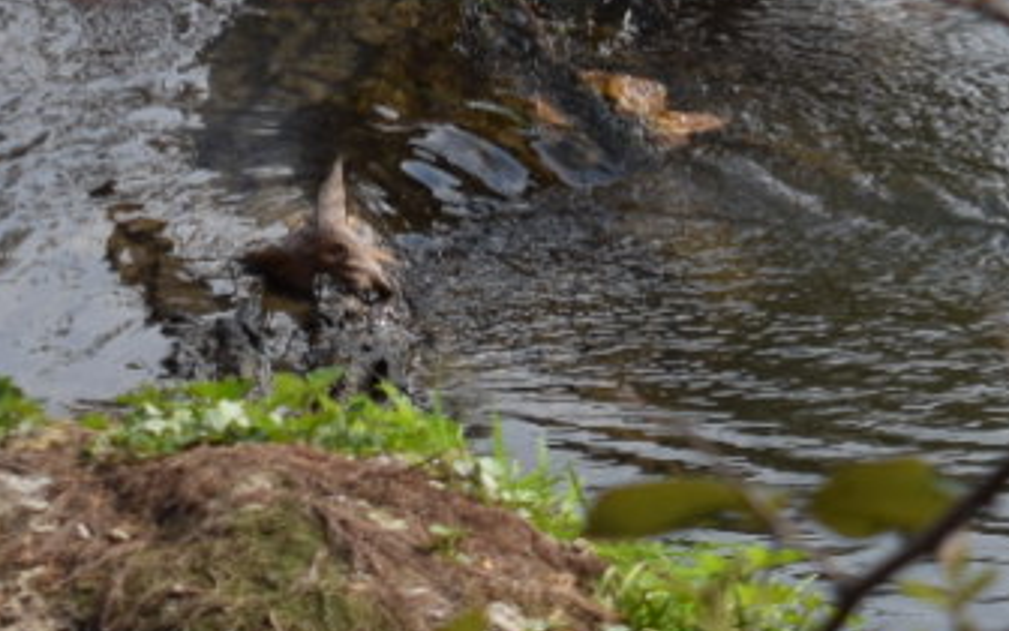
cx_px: 724
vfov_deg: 3.2
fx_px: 11149
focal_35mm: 405
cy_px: -706
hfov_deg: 5.2
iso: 100
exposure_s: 1/400
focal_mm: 55
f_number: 5.6
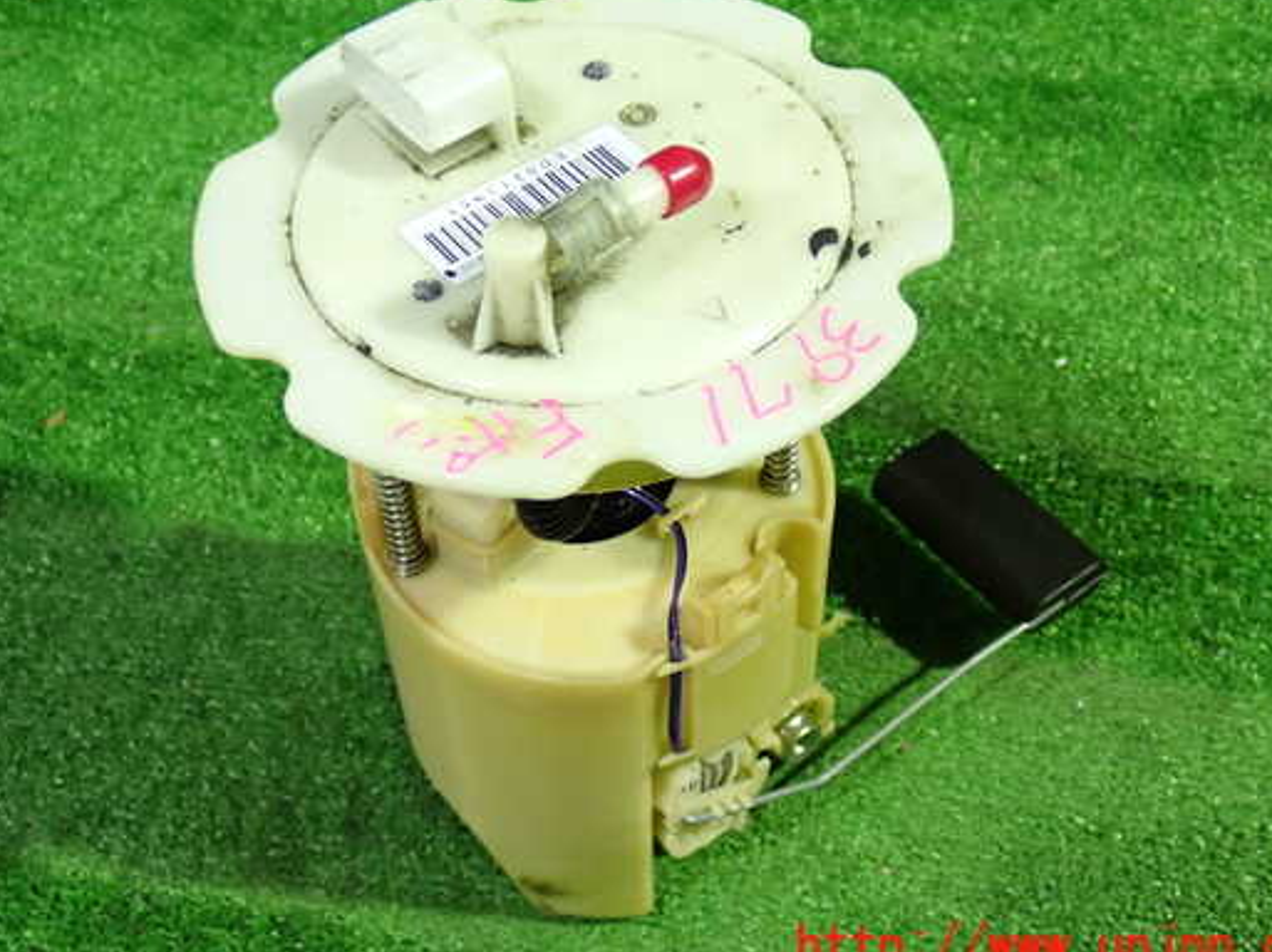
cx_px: 612
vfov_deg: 30.2
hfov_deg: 39.7
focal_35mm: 48
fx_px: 1763
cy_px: 421
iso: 800
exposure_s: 1/30
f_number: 2.8
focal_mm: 7.31
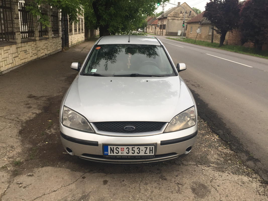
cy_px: 100
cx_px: 134
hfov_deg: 61.7
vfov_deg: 48.2
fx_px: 224
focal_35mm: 29
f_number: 2.2
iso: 50
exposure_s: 1/100
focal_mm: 4.15
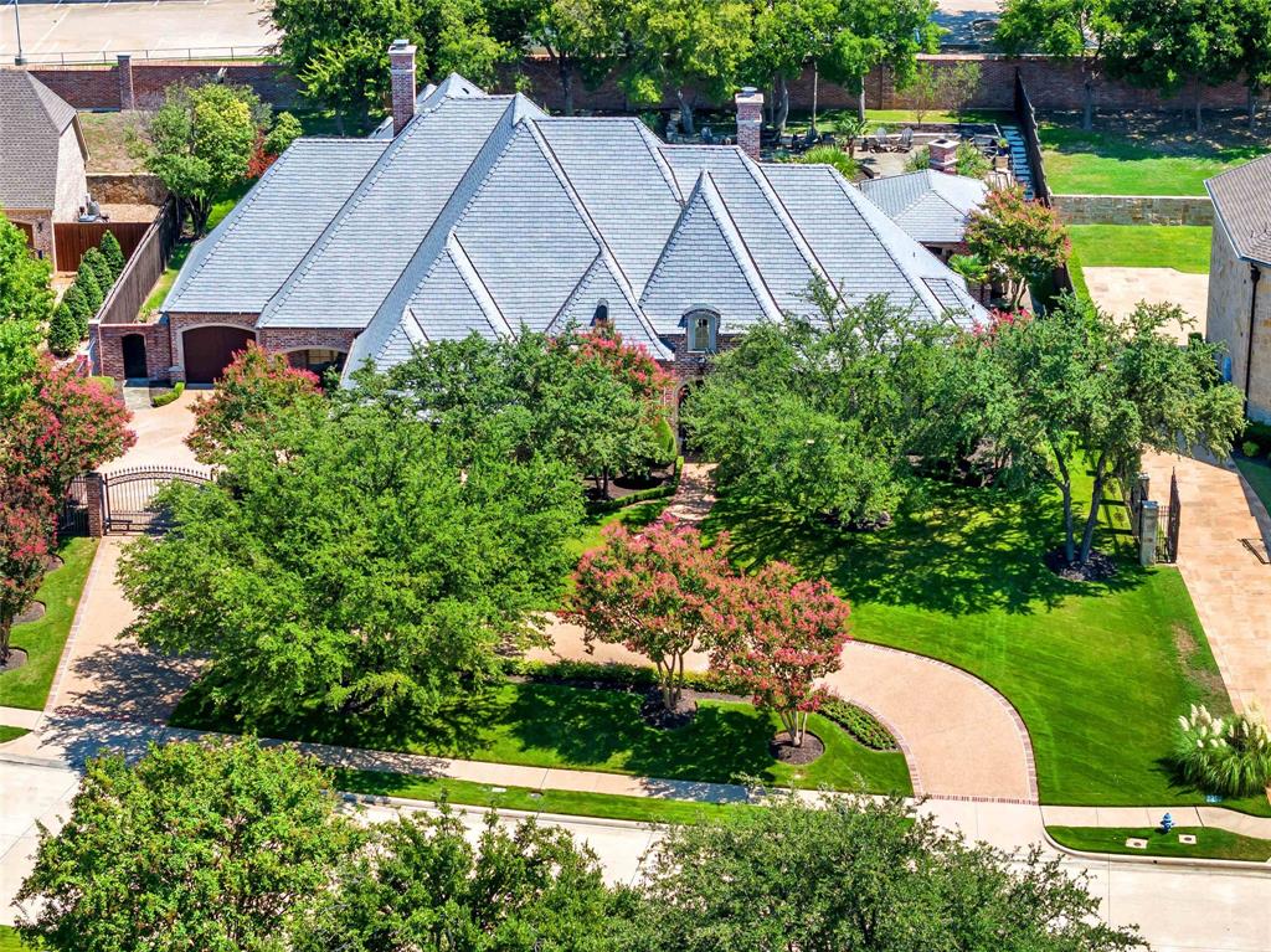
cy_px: 476
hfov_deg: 27.8
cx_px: 636
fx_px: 2569
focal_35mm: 70
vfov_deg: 21.0
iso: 120
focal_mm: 19.35
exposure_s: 1/1000
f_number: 2.8
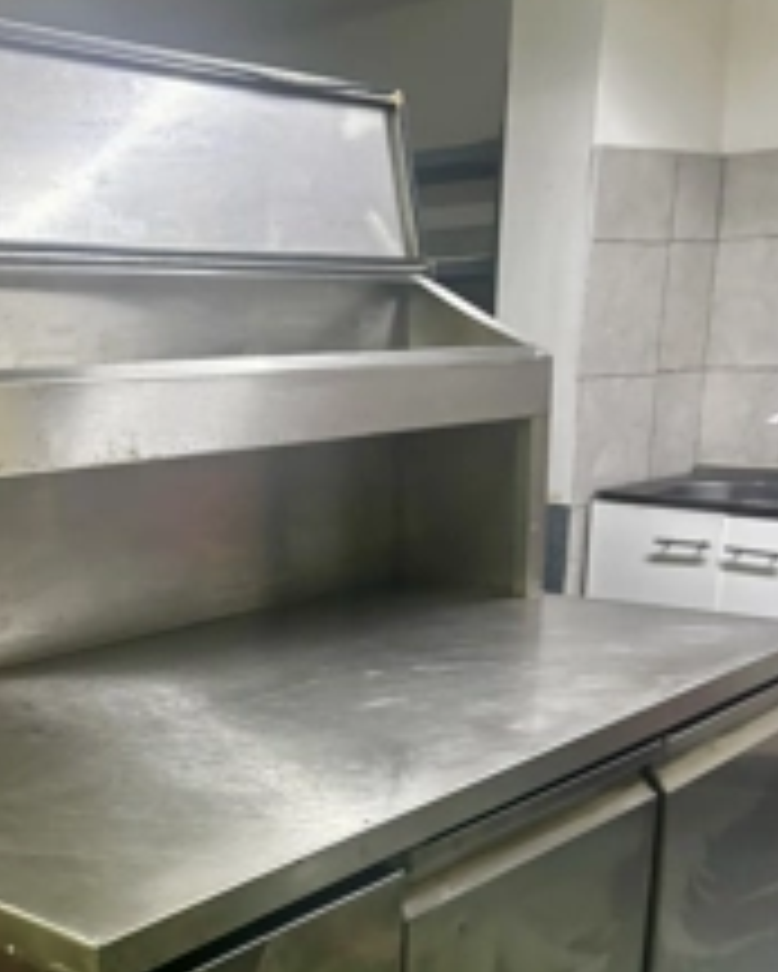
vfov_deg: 38.2
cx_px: 202
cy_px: 760
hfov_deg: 31.6
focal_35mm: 47
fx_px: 1352
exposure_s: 1/50
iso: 320
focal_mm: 5.96
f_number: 1.6
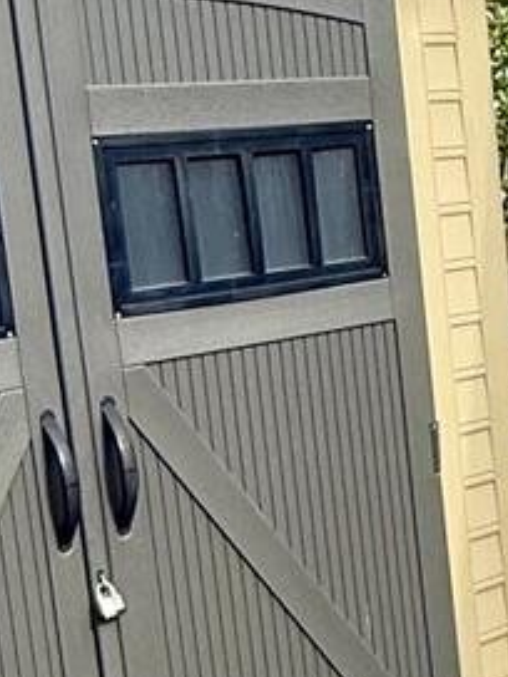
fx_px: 1546
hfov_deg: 18.4
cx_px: 448
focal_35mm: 79
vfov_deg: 24.6
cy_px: 436
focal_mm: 2.22
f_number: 2.2
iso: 50
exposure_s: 1/888
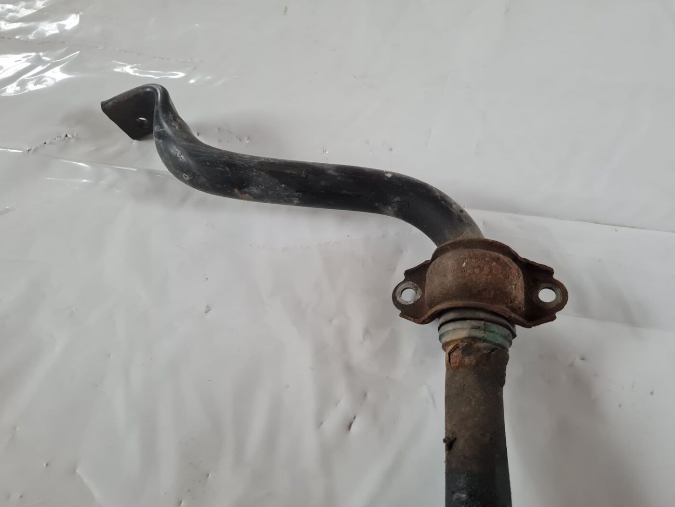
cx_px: 338
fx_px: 507
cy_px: 254
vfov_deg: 53.1
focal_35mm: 26
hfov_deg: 67.3
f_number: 1.8
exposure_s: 1/100
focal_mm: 5.4
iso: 125
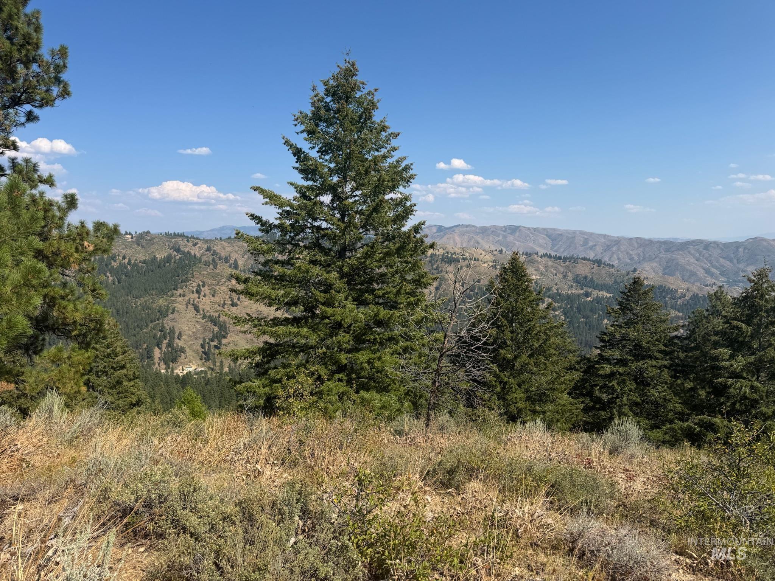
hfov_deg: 71.6
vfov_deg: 56.8
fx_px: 537
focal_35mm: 24
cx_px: 388
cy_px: 290
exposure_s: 1/4608
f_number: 1.78
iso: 80
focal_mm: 6.76
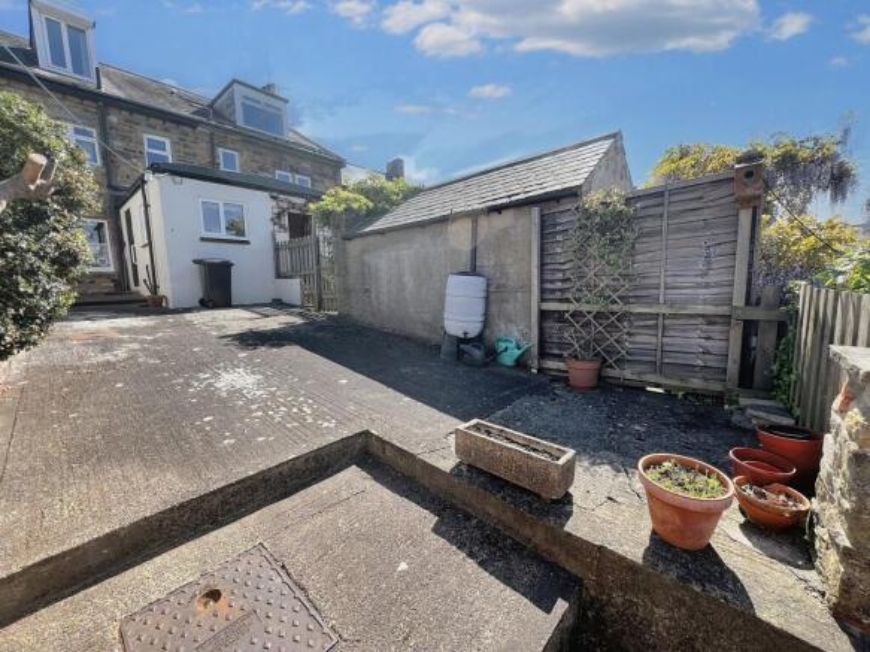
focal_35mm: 13
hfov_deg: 106.2
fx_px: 327
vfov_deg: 89.9
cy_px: 326
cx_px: 435
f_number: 1.8
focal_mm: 1.6
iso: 32
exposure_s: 1/457
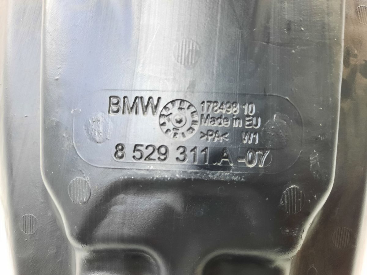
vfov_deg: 54.9
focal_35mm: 25
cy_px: 138
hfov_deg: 69.4
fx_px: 265
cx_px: 184
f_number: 2
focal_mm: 4.6
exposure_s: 1/33
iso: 250
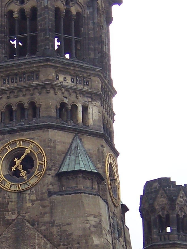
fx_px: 1116
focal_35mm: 155
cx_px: 20
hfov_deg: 9.5
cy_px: 198
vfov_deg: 12.7
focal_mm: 9
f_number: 3.6
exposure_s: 1/250
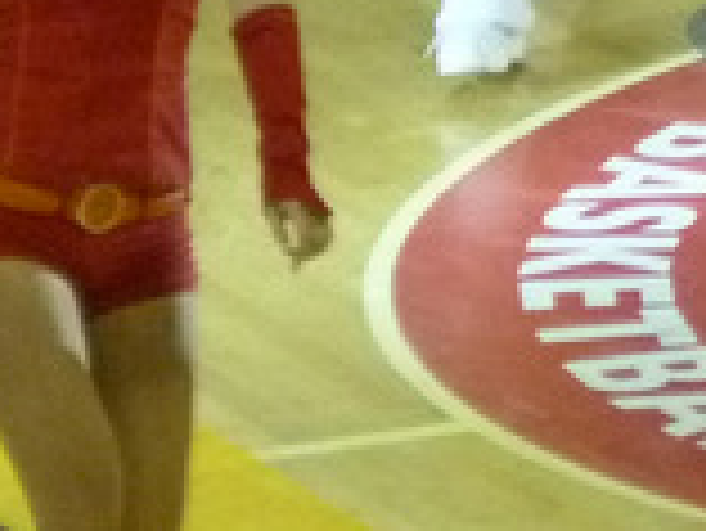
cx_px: 1273
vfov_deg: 1.3
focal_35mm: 1108
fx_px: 22615
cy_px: -461
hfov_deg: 1.8
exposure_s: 1/160
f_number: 4
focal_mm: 48.8
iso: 500
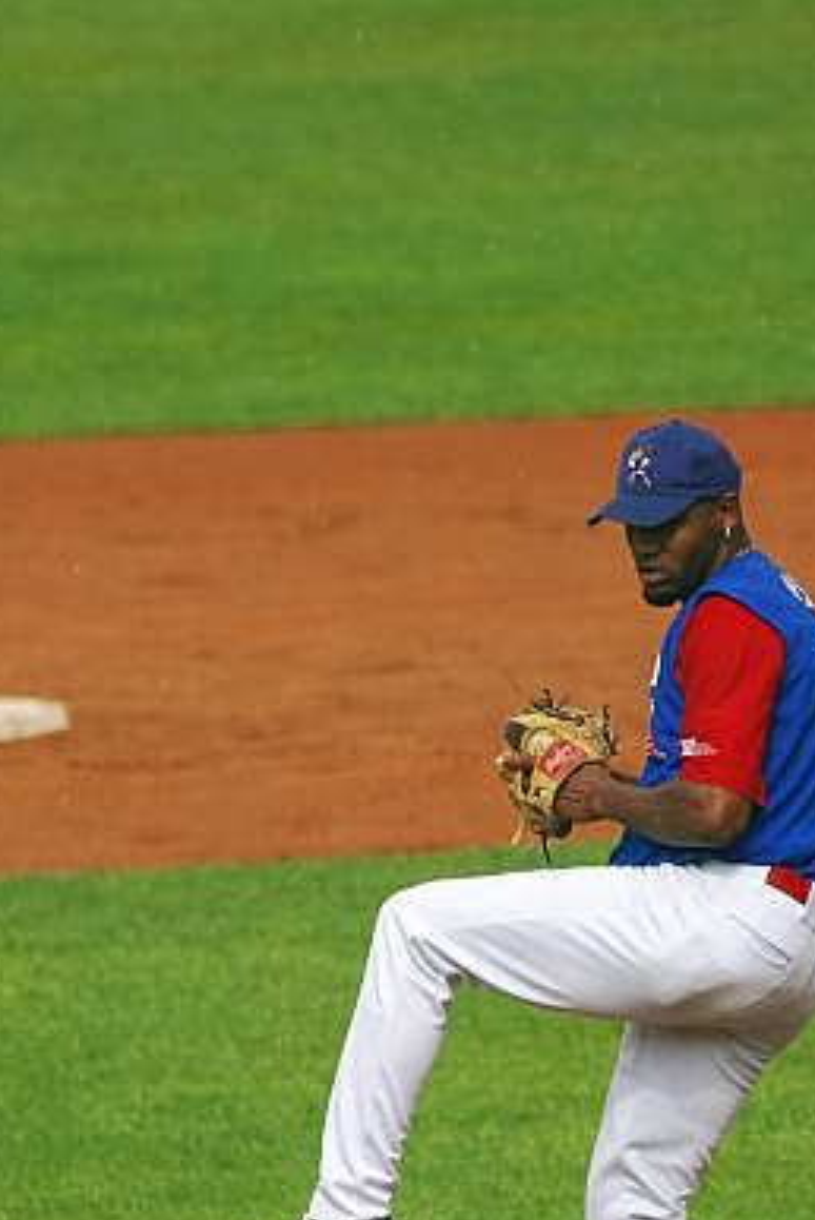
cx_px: 417
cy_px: 1135
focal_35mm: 876
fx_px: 29692
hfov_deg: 1.6
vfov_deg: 2.4
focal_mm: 300
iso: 200
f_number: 4.5
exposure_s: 1/800
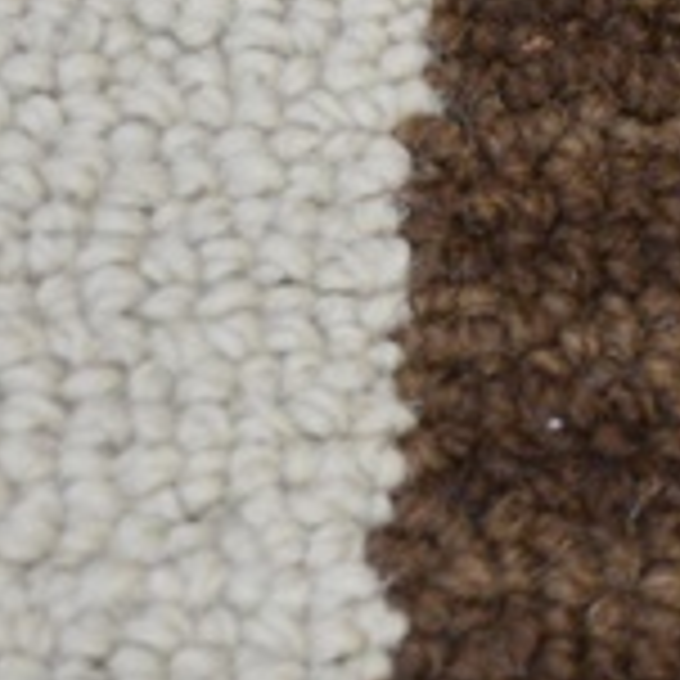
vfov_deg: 9.6
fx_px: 4045
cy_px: 396
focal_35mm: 182
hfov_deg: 9.2
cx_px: 1153
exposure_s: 1/60
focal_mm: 24
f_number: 4
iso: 450
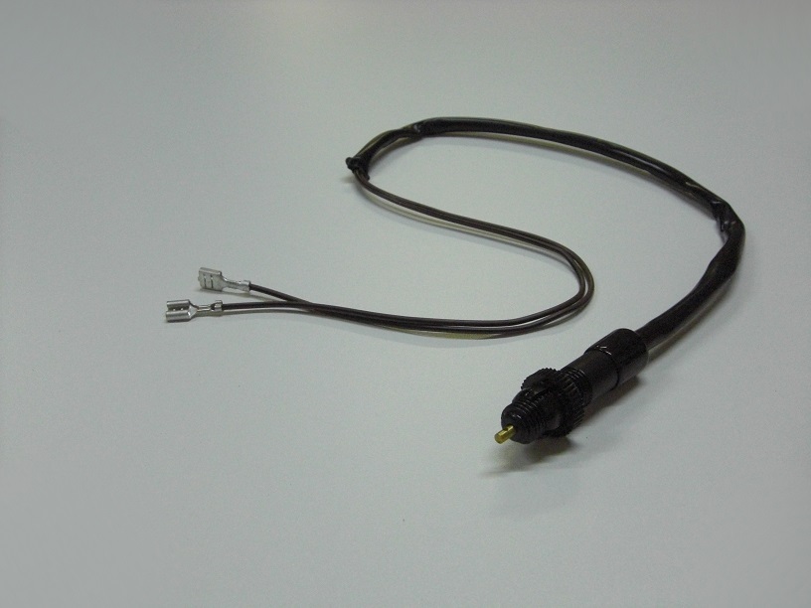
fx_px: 890
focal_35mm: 38
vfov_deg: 37.7
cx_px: 406
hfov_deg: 49.0
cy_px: 304
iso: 400
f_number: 2.7
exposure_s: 1/100
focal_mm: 6.2
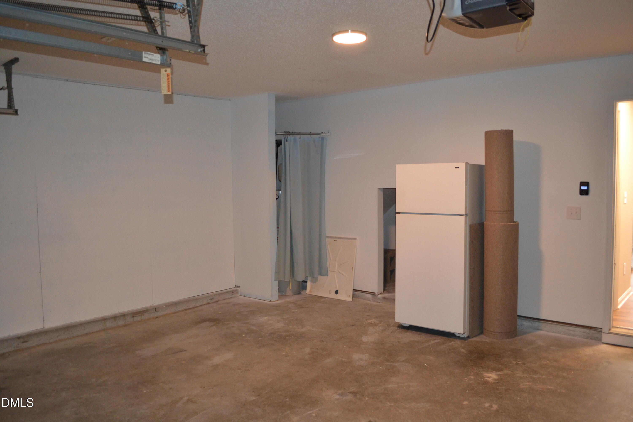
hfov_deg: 67.4
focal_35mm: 27
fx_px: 475
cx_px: 316
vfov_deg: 47.9
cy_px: 211
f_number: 3.5
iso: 1400
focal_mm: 18
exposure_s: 1/60
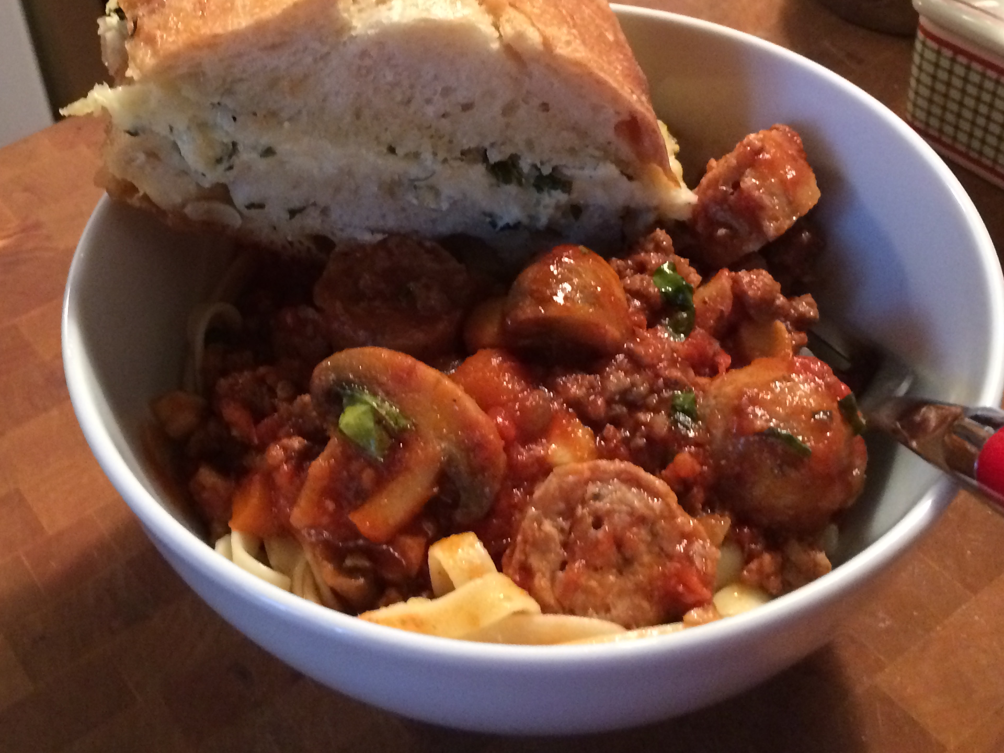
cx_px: 395
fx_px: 1479
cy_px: 230
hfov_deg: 37.3
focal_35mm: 51
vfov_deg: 28.3
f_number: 2.2
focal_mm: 4.12
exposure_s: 1/20
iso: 320
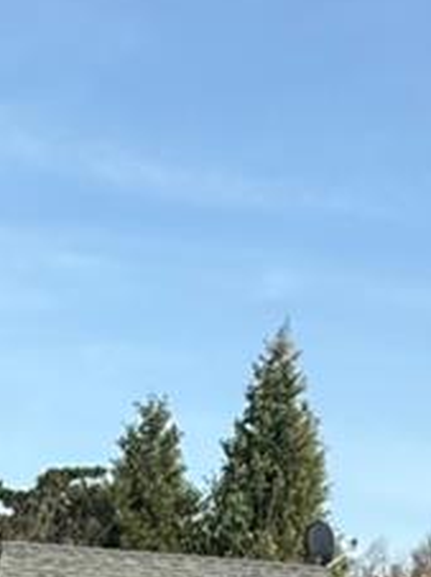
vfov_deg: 14.4
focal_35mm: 93
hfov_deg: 15.9
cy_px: 1366
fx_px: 1547
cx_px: 208
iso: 50
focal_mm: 2.22
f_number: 2.2
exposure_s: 1/955
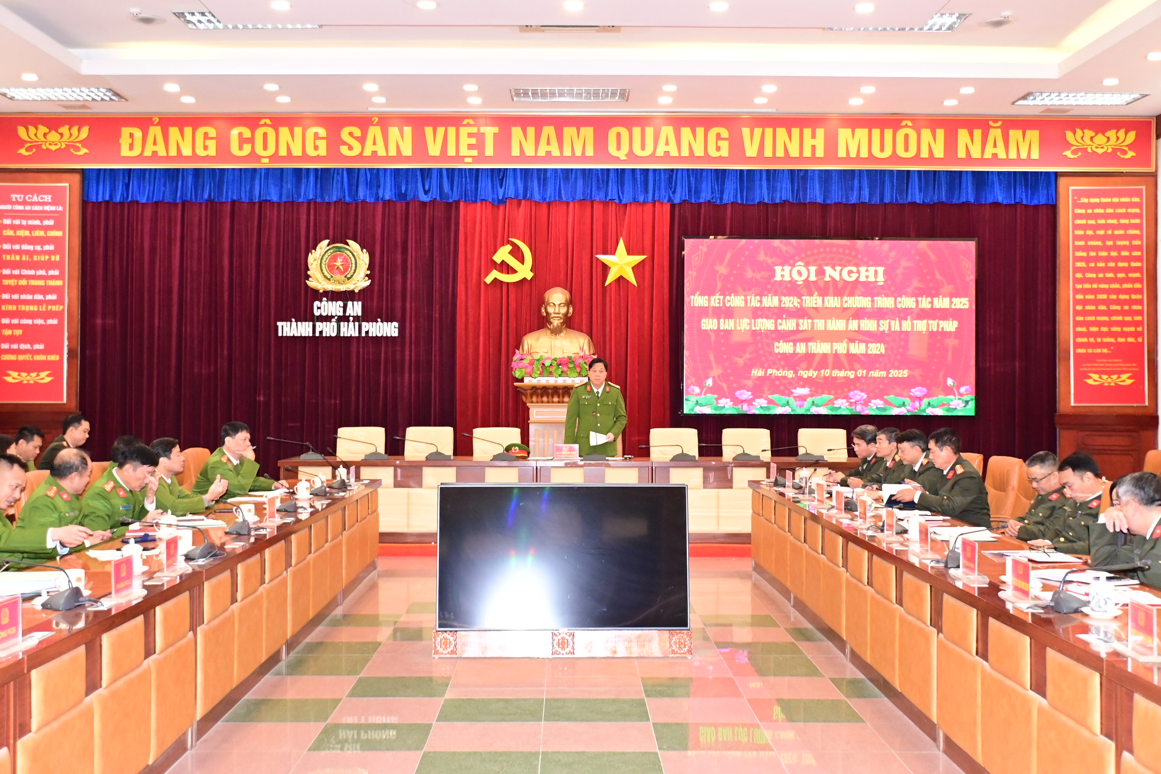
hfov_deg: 48.5
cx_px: 580
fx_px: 1290
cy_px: 387
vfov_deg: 33.4
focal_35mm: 40
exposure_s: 1/200
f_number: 4
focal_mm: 27
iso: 3200
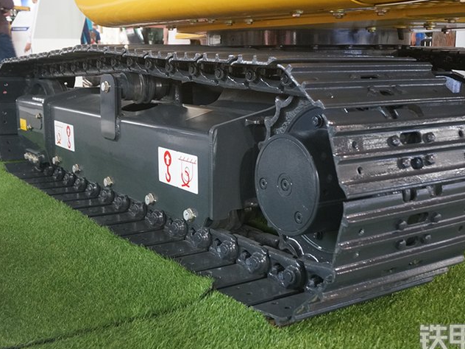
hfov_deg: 41.5
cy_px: 160
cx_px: 220
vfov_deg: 31.8
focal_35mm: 46
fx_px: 613
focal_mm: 25
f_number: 5
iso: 1600
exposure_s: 1/50
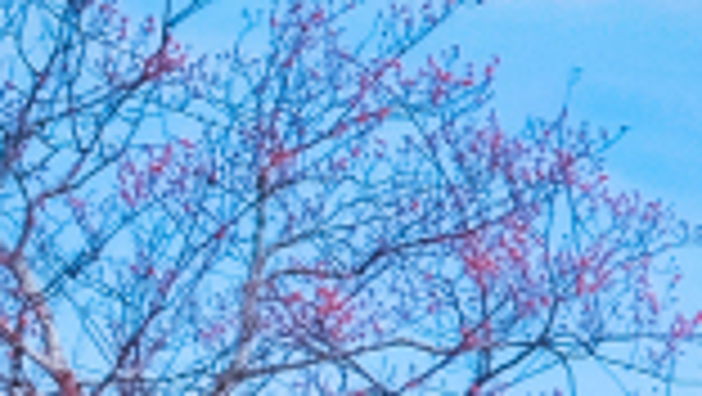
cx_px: 1971
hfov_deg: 7.4
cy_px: -466
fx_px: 4862
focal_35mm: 261
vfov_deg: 4.6
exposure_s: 1/60
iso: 400
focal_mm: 25.4
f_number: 18
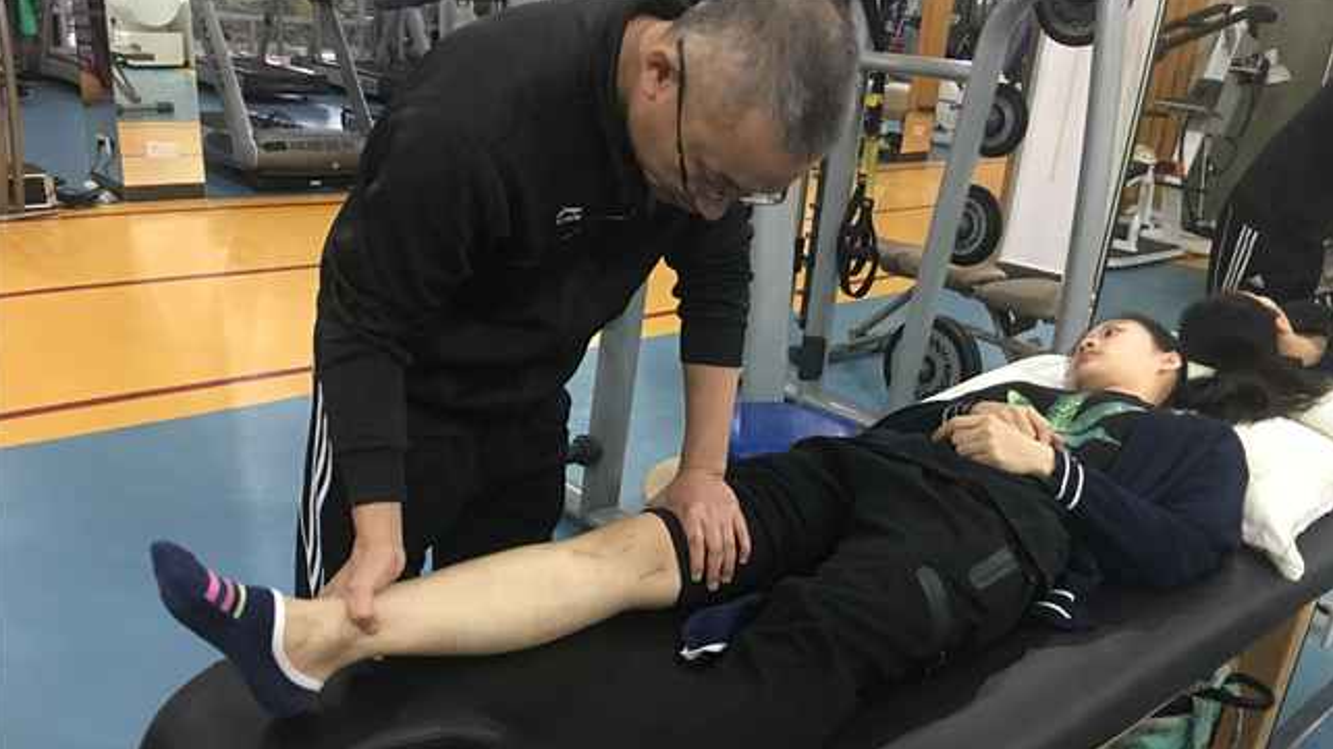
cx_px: 666
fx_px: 1131
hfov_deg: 61.0
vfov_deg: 36.3
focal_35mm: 32
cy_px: 493
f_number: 2.2
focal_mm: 4.15
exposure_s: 1/4
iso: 100
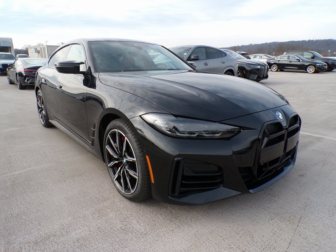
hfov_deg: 71.6
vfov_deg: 56.8
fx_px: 233
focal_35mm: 24
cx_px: 168
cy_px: 126
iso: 100
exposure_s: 1/280
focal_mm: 4.3
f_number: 4.4
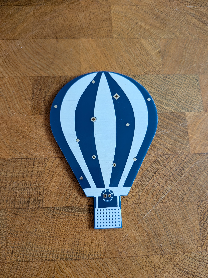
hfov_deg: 56.8
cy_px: 139
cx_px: 104
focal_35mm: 24
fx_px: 192
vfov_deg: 71.6
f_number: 1.7
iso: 38
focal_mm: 4.53
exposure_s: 1/50
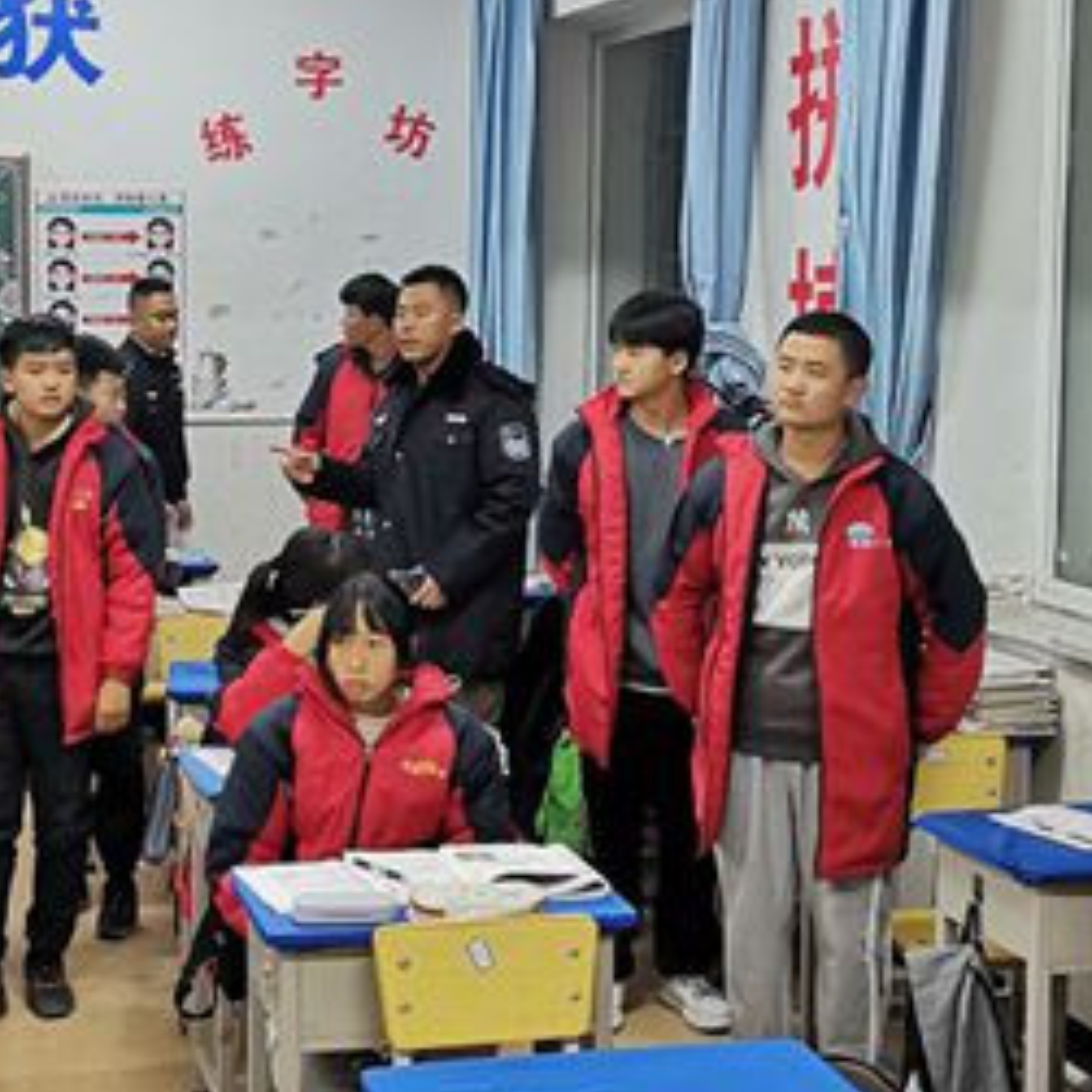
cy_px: 468
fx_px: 2177
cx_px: 344
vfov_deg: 28.1
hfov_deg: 27.9
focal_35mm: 61
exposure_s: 1/50
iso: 250
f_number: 1.8
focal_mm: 4.75
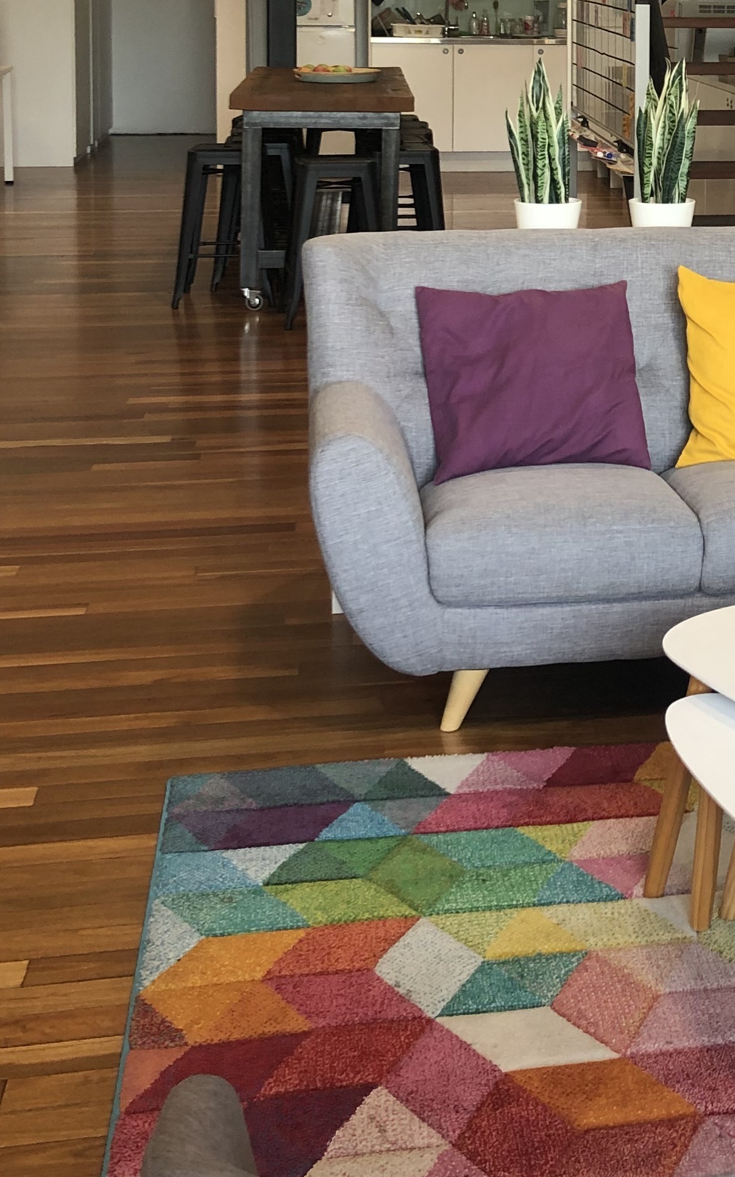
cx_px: 760
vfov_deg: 31.5
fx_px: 1987
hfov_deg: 20.2
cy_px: 135
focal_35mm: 62
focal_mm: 3.99
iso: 25
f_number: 1.8
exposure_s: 1/33
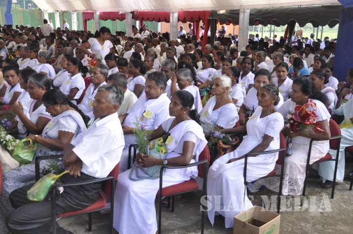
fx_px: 411
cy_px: 117
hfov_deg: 46.5
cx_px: 176
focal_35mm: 42
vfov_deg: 31.8
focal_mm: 28
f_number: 5.6
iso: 250
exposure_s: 1/125
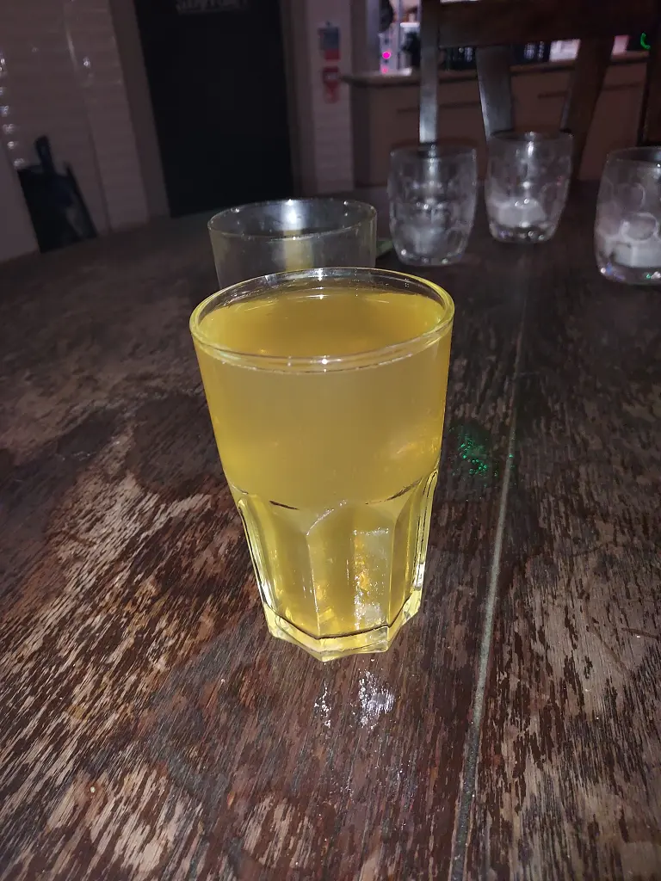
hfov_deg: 56.8
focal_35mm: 24
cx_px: 330
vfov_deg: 71.6
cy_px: 440
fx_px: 611
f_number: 1.8
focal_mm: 4.6
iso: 500
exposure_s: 1/25
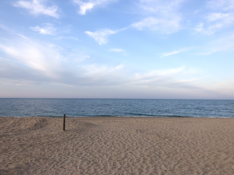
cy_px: 88
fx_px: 189
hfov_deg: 63.4
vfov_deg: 49.7
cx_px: 117
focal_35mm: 28
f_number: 1.8
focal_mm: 4
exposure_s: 1/384
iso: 20
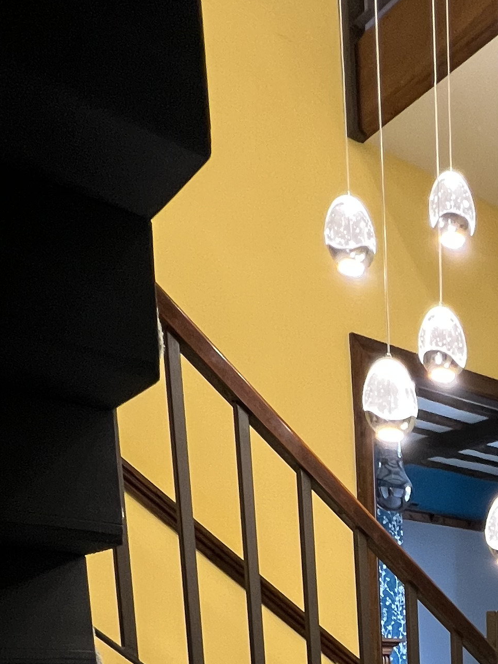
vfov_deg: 35.3
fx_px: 786
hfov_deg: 27.0
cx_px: 708
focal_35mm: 41
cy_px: 812
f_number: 1.8
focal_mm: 1.57
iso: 200
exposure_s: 1/50
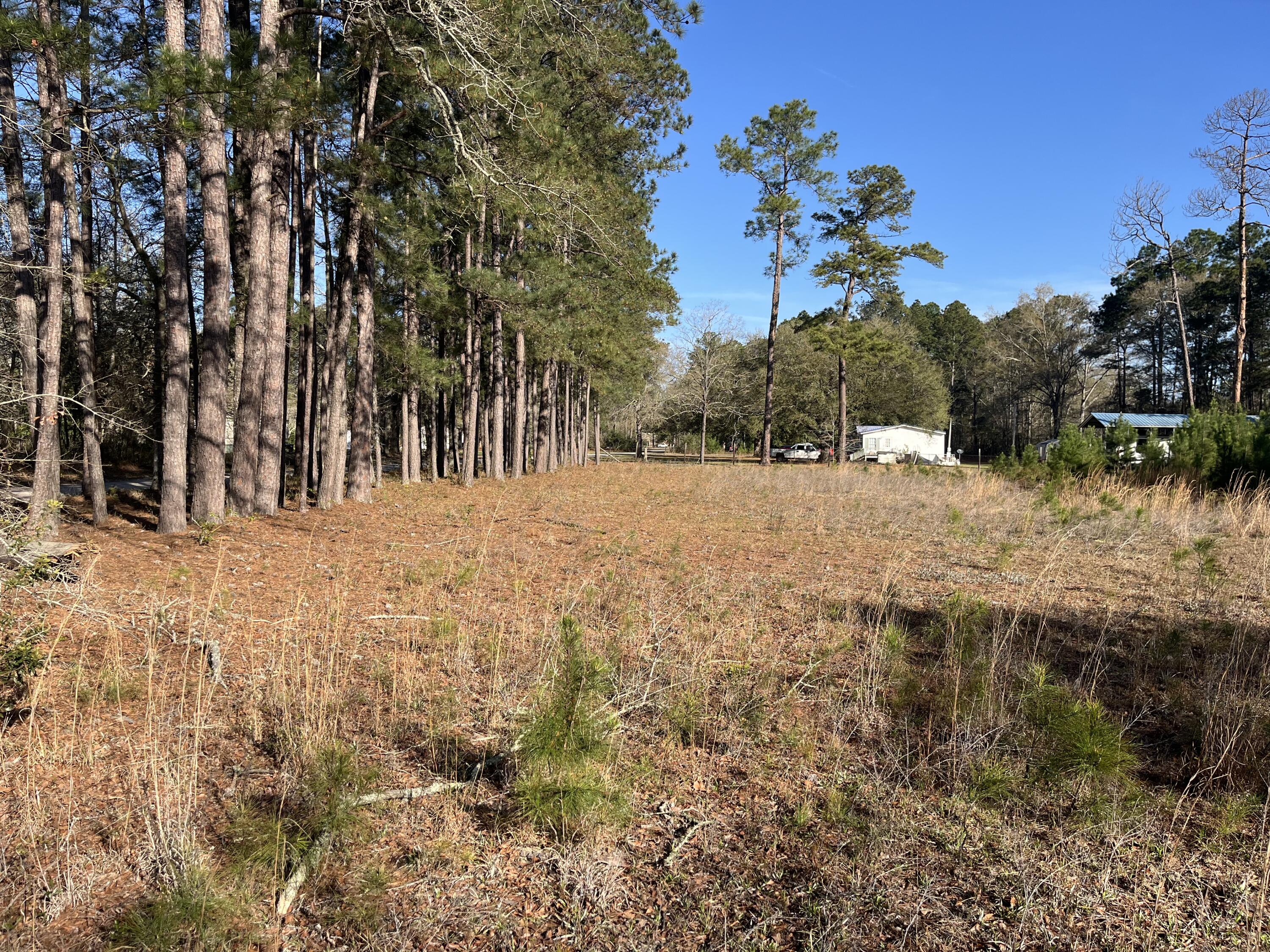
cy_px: 476
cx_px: 635
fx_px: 954
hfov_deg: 67.3
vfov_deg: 53.1
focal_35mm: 26
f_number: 1.6
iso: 50
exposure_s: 1/1862
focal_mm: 5.1
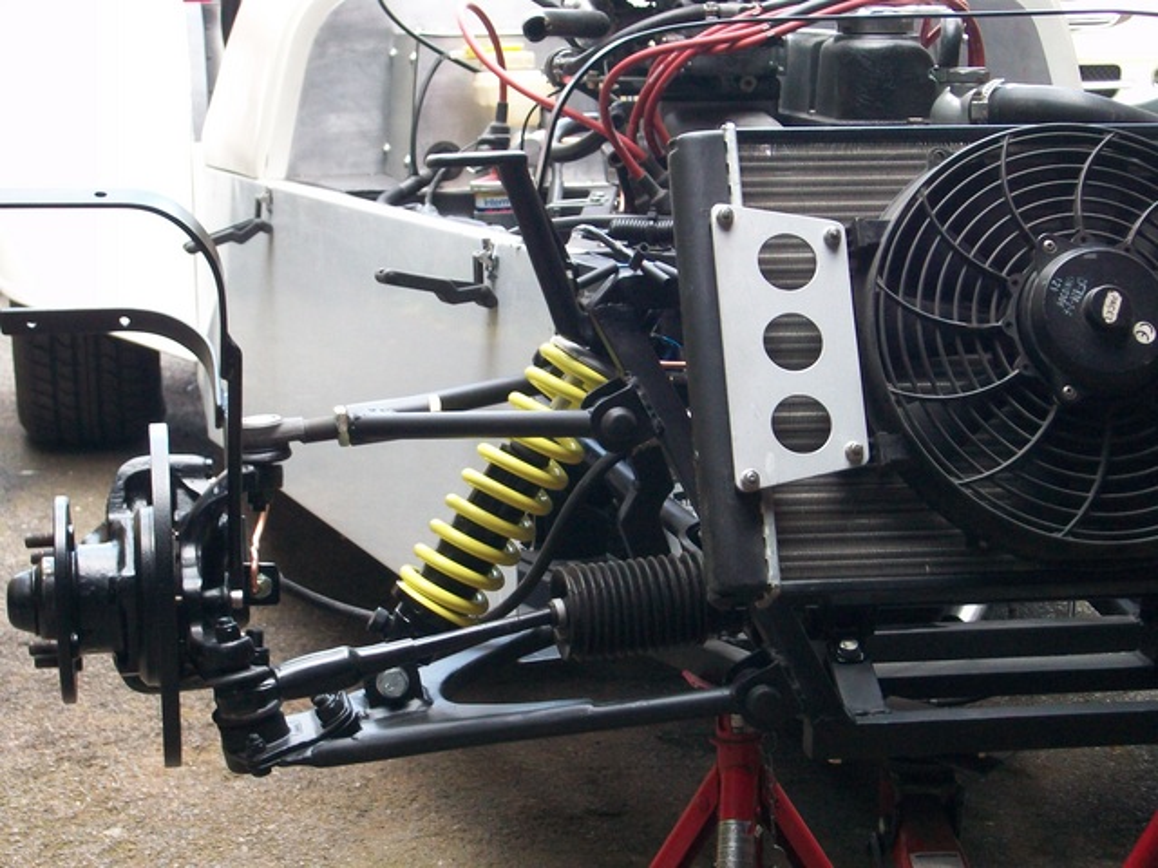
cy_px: 434
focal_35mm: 82
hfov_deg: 23.8
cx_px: 579
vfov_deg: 18.0
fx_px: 2743
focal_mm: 13.7
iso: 160
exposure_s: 1/60
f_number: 4.6
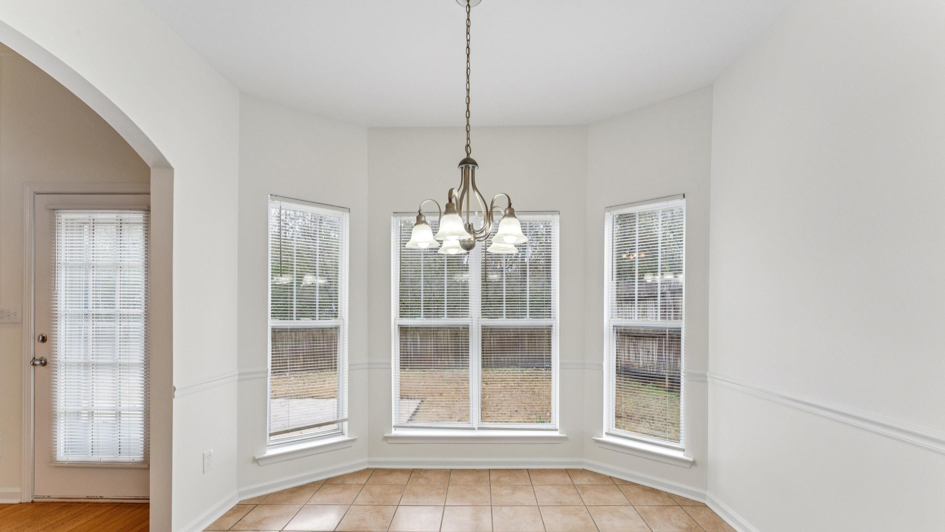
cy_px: 309
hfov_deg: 103.0
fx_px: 376
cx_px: 477
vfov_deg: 70.1
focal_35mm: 15
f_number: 13
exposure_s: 1/40
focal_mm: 14
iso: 400
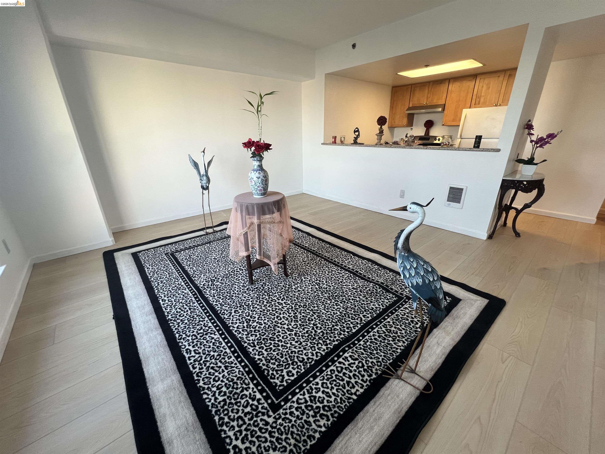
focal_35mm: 13
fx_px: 227
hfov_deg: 106.2
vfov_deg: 89.9
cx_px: 302
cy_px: 227
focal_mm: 1.57
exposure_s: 1/120
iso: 125
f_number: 1.8
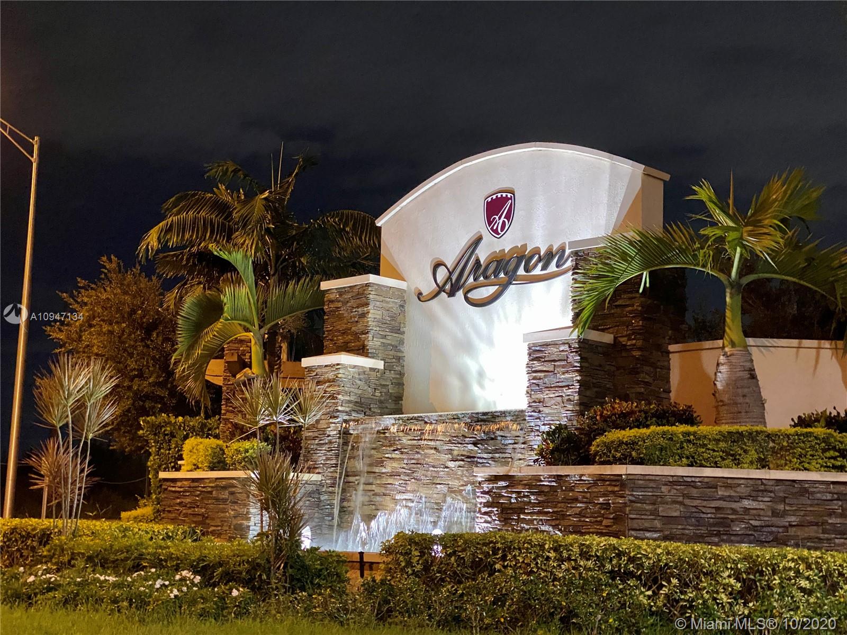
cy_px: 318
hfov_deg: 36.8
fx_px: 1272
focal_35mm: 52
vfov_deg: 28.0
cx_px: 424
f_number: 2
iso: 1000
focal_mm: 6
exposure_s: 1/20
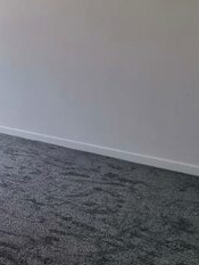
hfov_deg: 29.3
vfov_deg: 46.7
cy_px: 79
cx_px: -64
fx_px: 299
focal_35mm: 39
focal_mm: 2.2
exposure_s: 1/100
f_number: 2.2
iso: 64
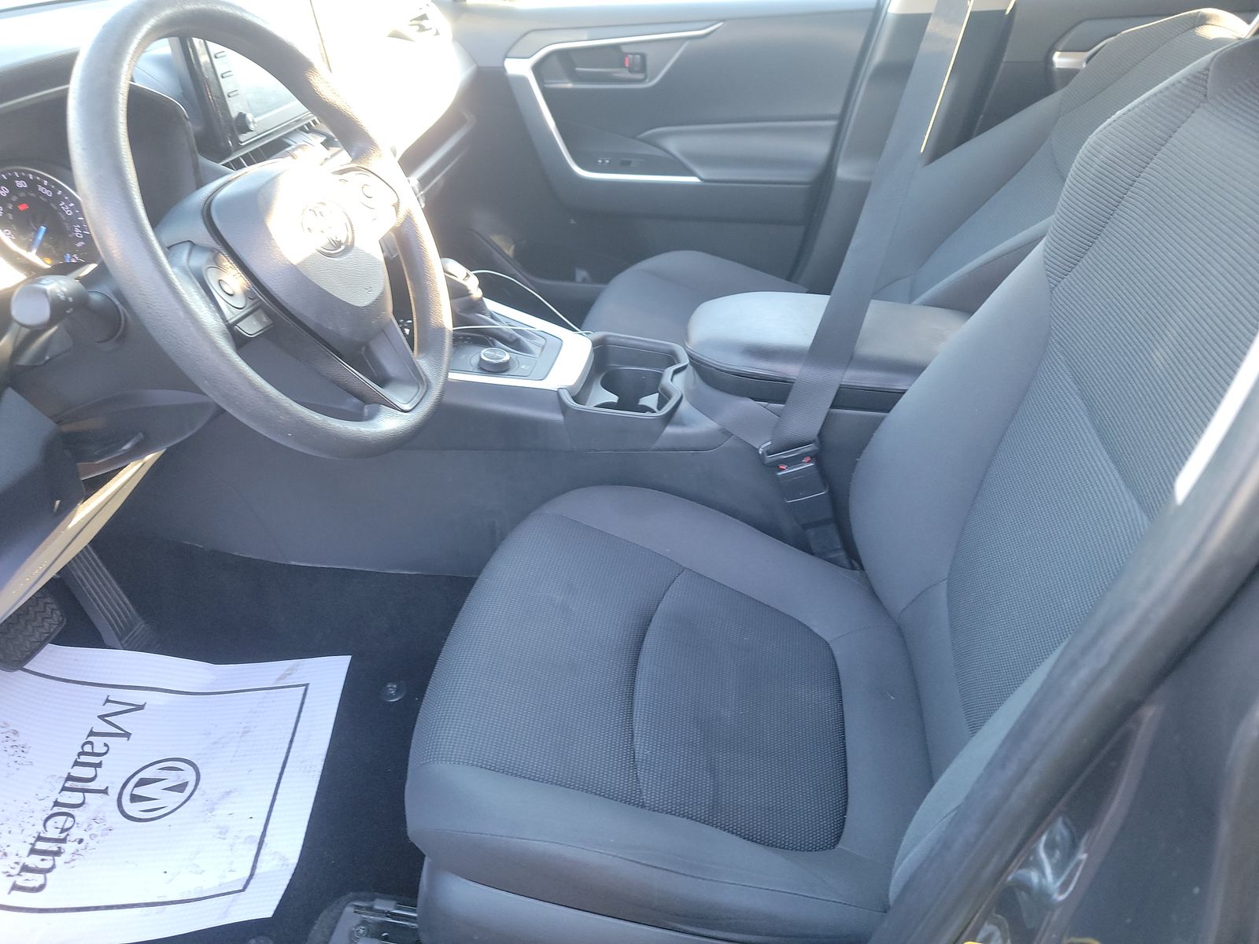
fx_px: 873
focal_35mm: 24
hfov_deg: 71.6
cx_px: 630
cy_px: 472
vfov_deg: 56.8
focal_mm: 6.7
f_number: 1.8
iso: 467
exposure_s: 1/59
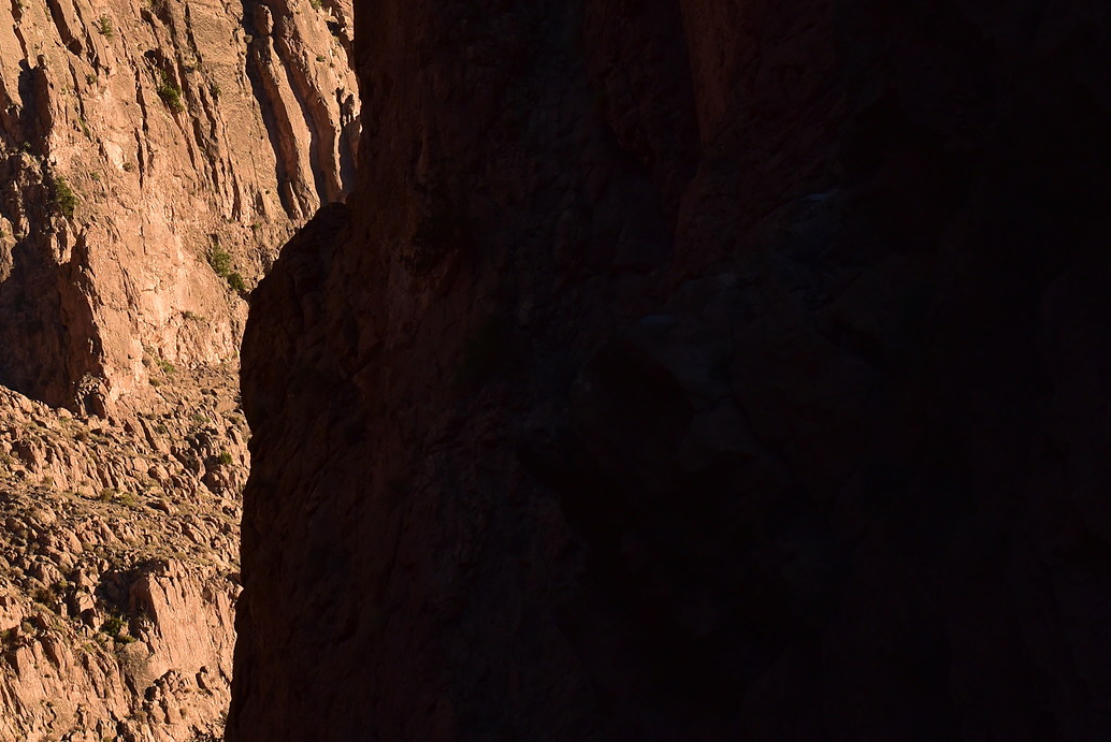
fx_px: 8956
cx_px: 21
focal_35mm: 290
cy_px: 213
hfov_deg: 7.1
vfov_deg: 4.7
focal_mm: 125
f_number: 9
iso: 400
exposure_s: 1/500
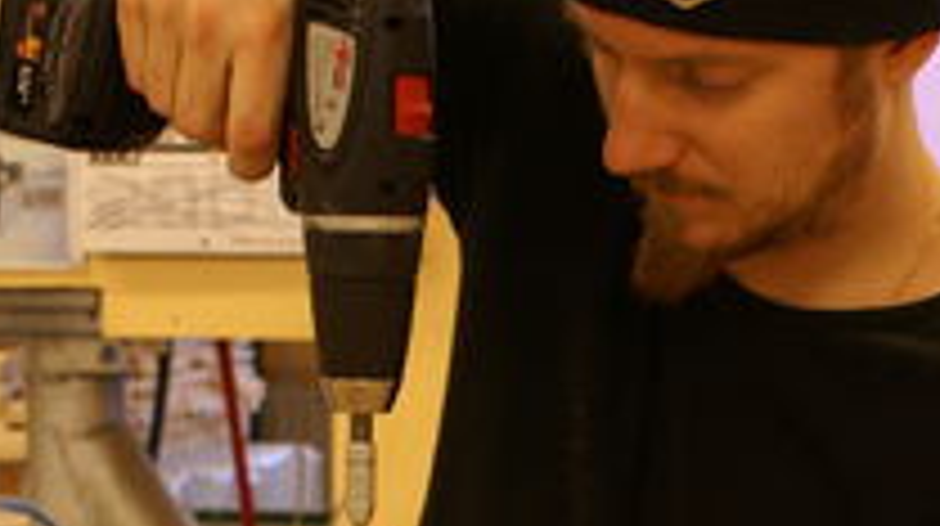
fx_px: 2639
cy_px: 548
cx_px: 594
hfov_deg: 20.2
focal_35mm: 106
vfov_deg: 11.3
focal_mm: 22
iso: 320
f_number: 4
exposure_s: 1/40
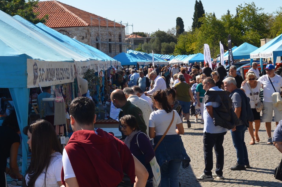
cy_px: 83
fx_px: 593
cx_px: 129
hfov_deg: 26.8
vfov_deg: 17.9
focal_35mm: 76
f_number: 8
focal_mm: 31
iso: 100
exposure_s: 1/200
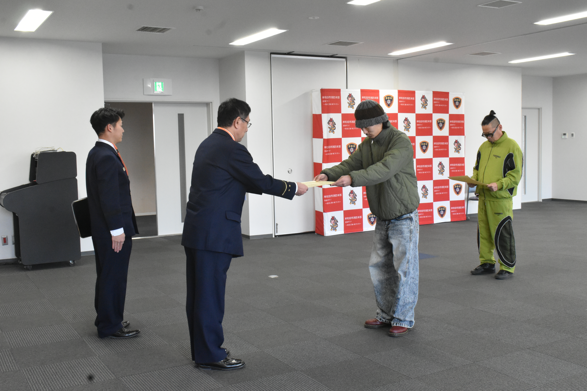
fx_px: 636
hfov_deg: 49.6
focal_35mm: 39
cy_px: 196
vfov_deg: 34.2
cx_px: 294
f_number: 13
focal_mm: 26
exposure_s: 1/40
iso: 3200
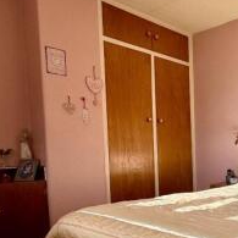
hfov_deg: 39.9
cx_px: 234
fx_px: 288
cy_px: 170
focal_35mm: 37
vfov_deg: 43.9
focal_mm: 2.22
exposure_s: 1/726
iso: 50
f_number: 2.2
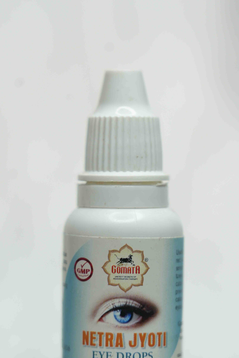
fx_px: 1613
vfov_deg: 12.7
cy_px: 179
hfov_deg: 8.5
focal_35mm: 162
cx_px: 138
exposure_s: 1/125
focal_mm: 105
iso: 320
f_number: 5
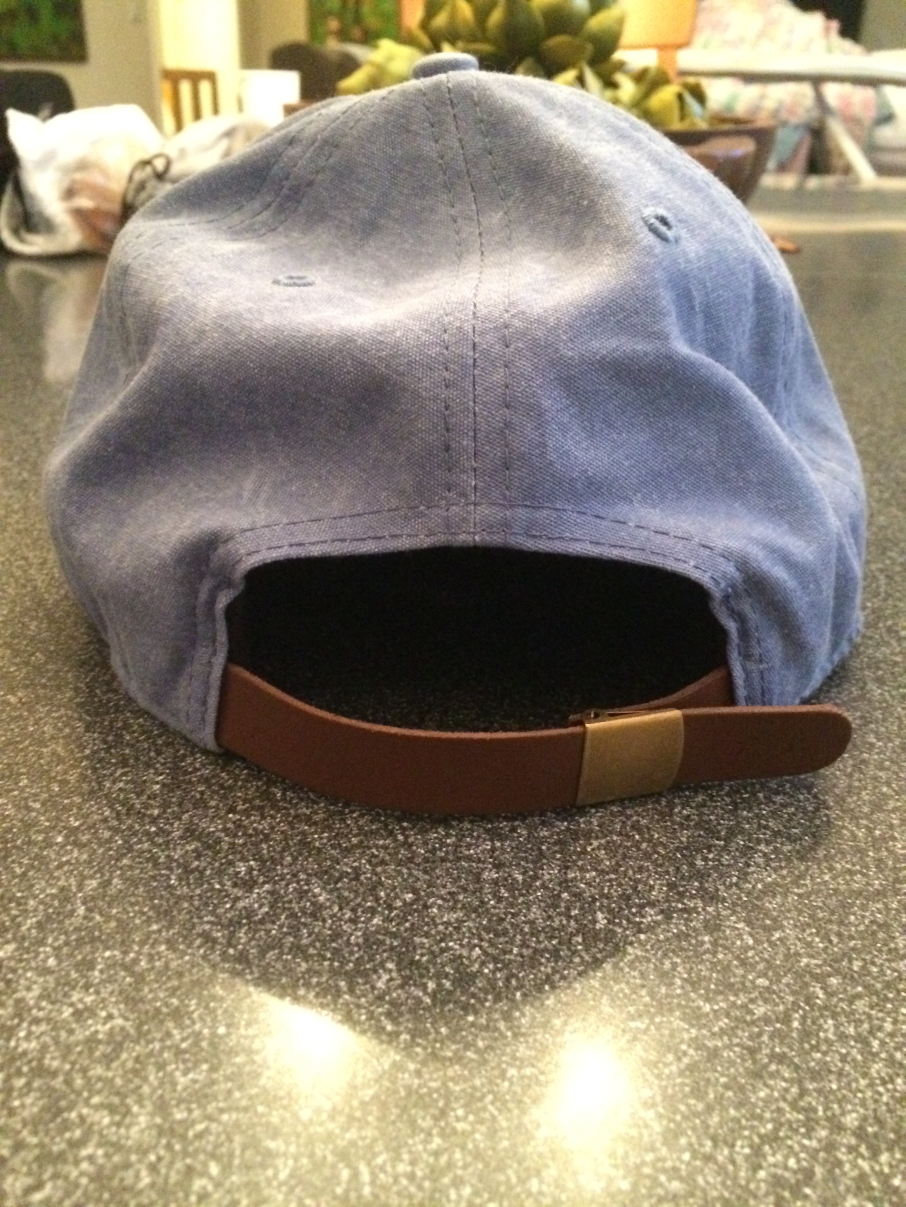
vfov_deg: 60.0
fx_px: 1047
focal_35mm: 30
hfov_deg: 46.8
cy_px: 604
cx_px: 453
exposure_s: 1/15
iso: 1000
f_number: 2.2
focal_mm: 4.12
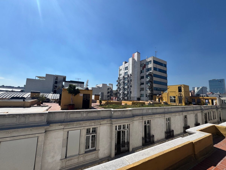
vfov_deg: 85.7
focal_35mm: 14
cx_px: 113
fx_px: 91
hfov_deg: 102.1
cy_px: 85
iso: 50
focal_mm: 2.22
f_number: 2.2
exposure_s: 1/2674
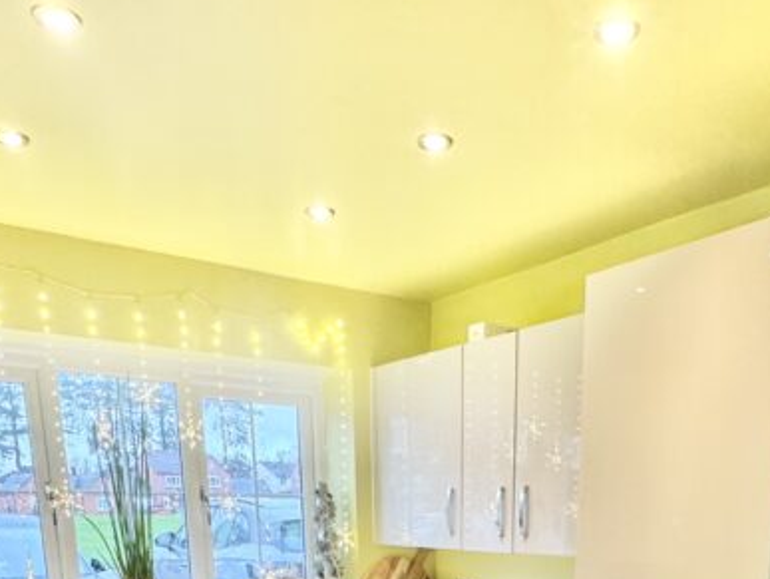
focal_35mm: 37
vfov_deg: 31.1
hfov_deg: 49.8
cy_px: 732
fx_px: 824
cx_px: 466
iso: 250
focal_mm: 2.22
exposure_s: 1/100
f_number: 2.2
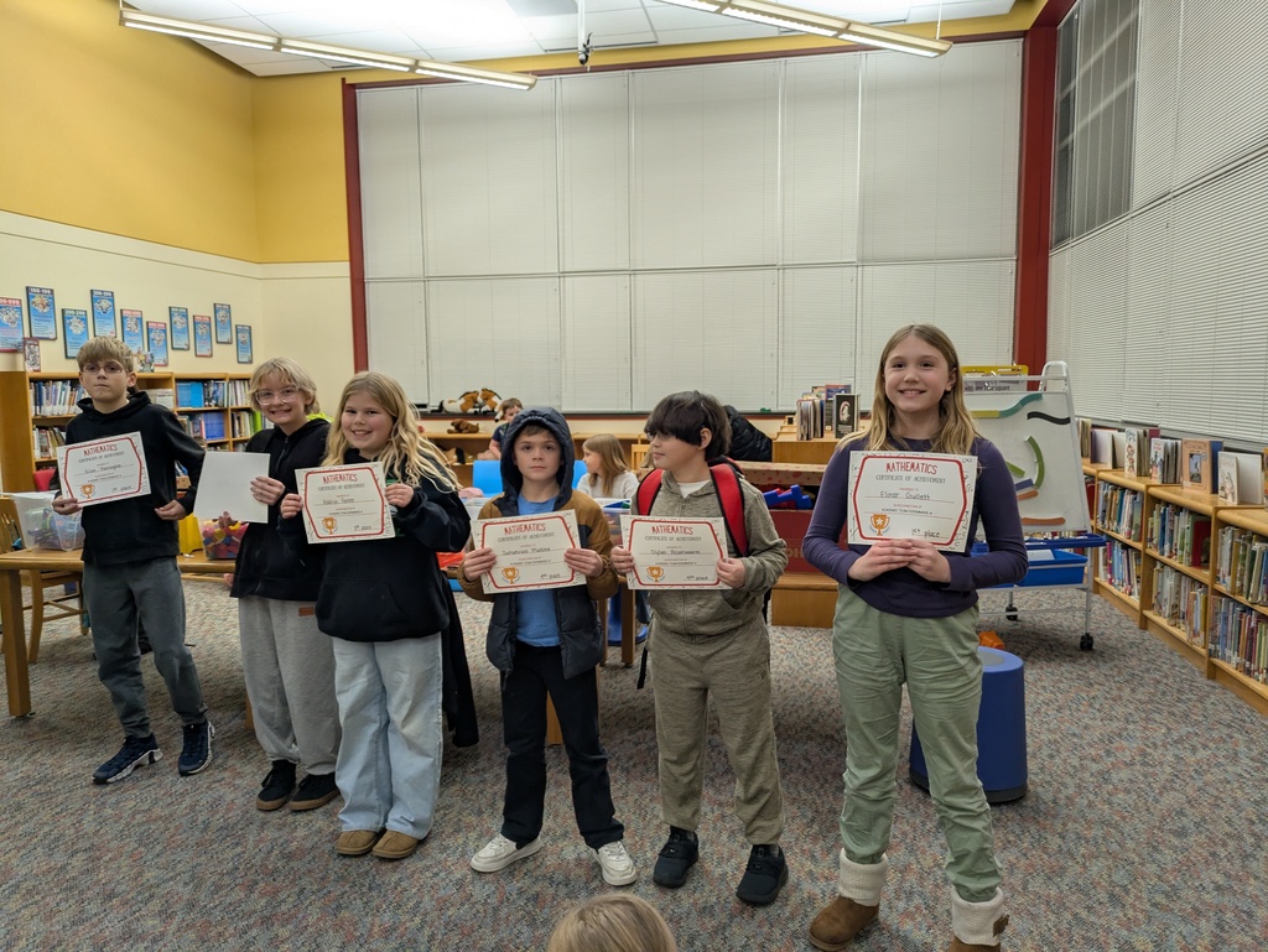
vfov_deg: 54.9
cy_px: 476
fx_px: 916
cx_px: 634
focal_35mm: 25
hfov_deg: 69.4
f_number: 1.89
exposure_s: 1/120
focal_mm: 5.43
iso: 195
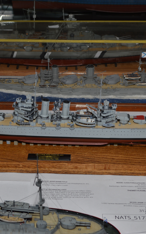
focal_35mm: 69
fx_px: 439
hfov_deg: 18.9
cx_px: 59
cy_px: 117
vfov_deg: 29.8
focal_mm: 30
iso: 100
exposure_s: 1/60
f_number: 8
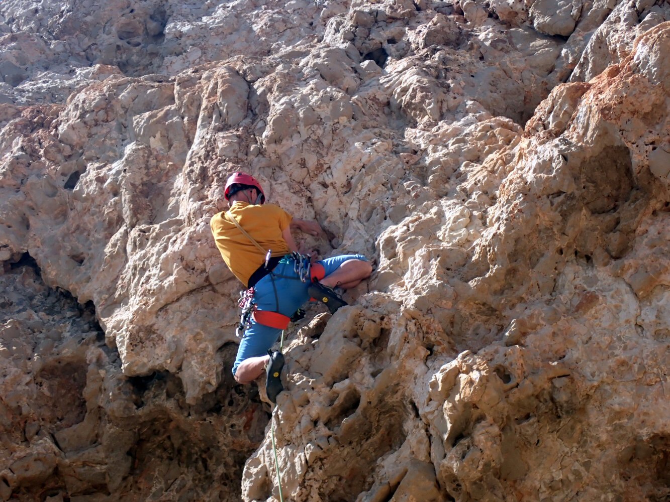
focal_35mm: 82
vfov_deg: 18.0
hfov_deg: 23.8
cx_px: 335
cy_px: 251
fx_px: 1587
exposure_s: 1/250
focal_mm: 14.62
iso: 100
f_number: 5.6
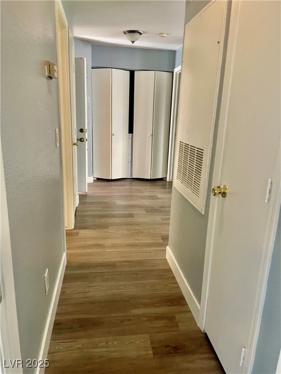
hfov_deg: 53.1
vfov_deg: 67.3
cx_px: 140
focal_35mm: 26
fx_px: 281
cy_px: 187
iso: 320
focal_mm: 4.2
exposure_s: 1/60
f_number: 1.6
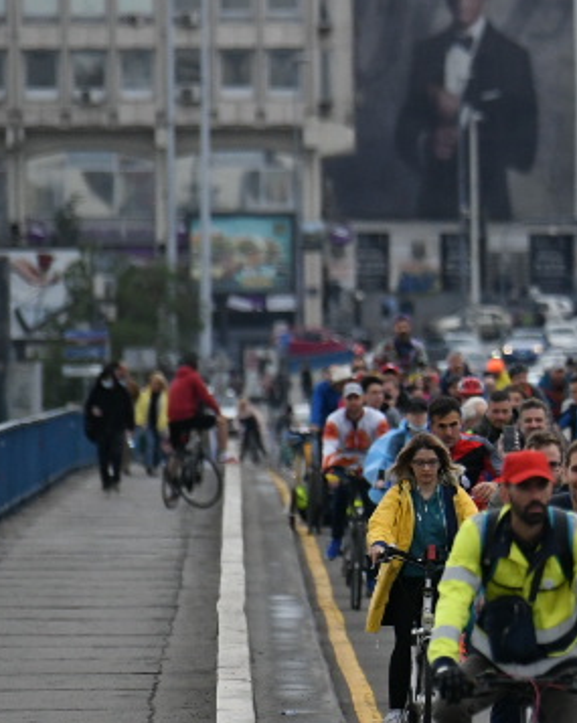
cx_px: 1452
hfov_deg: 2.1
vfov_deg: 2.6
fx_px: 15945
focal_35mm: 746
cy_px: 277
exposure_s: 1/4000
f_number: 3.2
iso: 1250
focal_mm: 175
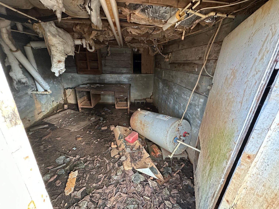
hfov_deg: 102.1
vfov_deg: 85.7
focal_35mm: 14
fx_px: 113
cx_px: 140
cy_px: 104
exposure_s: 1/60
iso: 500
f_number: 2.2
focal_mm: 2.22
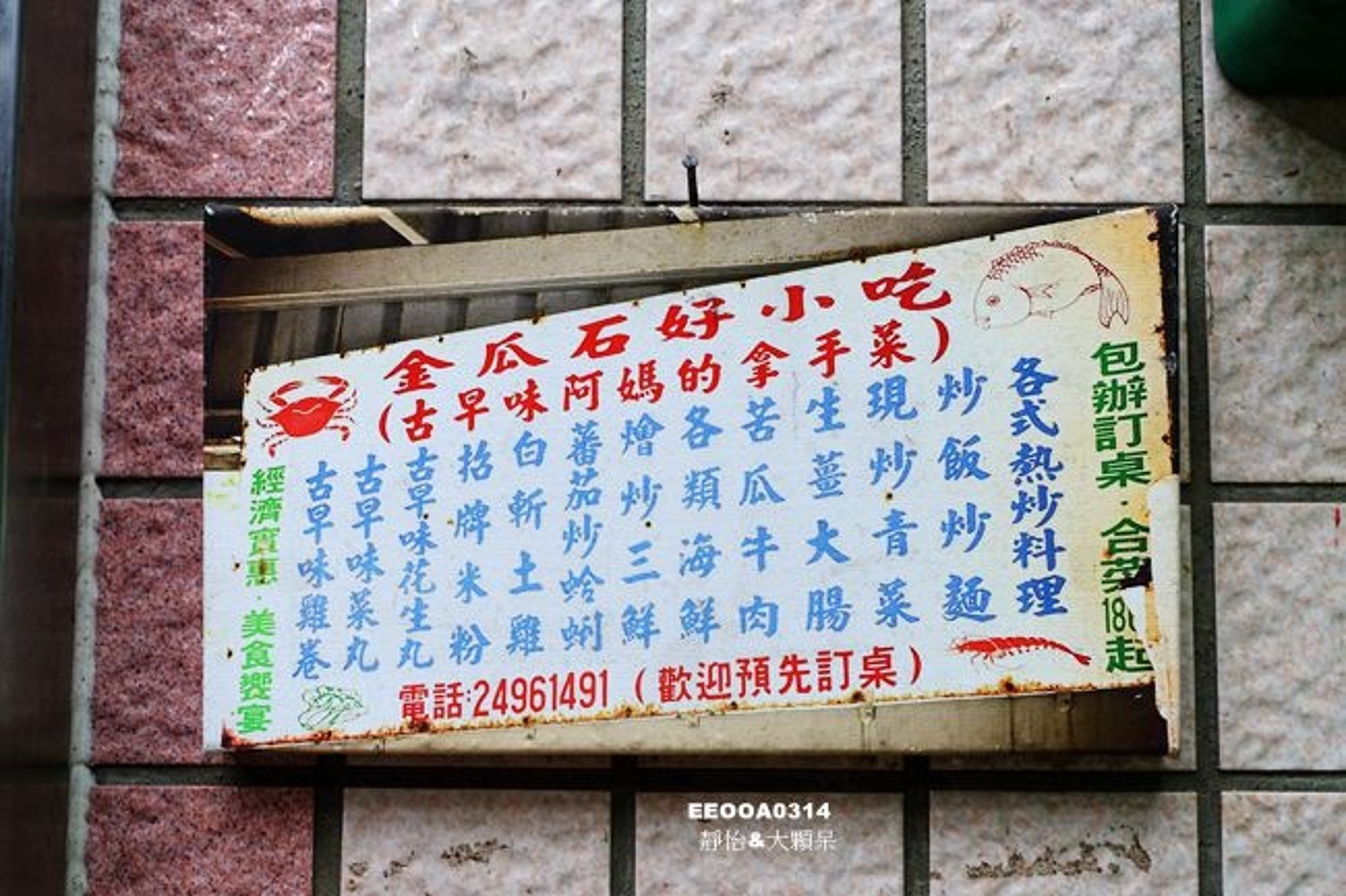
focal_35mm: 41
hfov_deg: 47.4
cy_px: 448
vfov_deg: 32.6
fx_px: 1532
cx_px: 673
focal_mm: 14.9
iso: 160
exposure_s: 1/50
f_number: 2.8
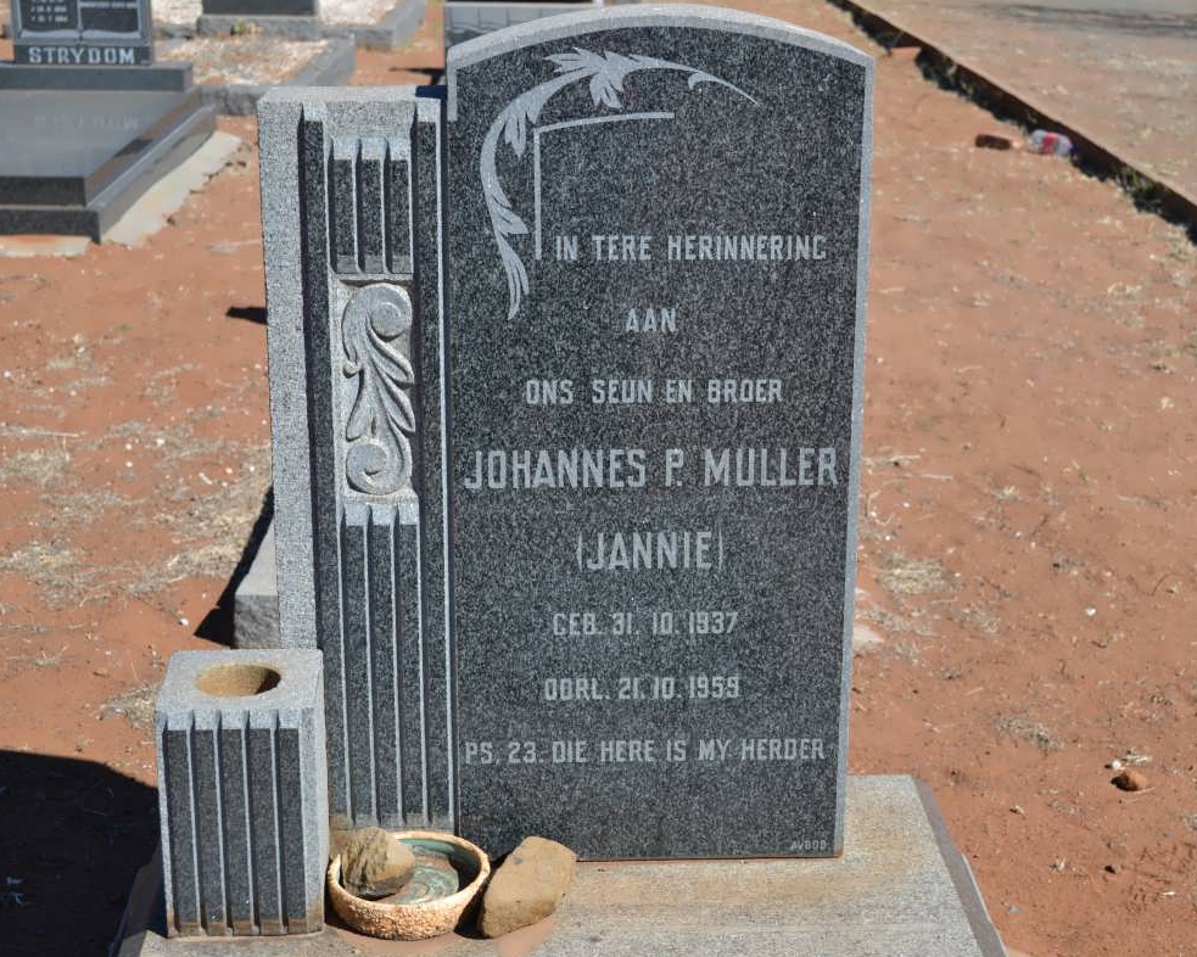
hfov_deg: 34.1
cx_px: 649
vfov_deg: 27.6
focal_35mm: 55
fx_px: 1948
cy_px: 475
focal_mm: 32
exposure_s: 1/125
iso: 100
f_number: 5.6
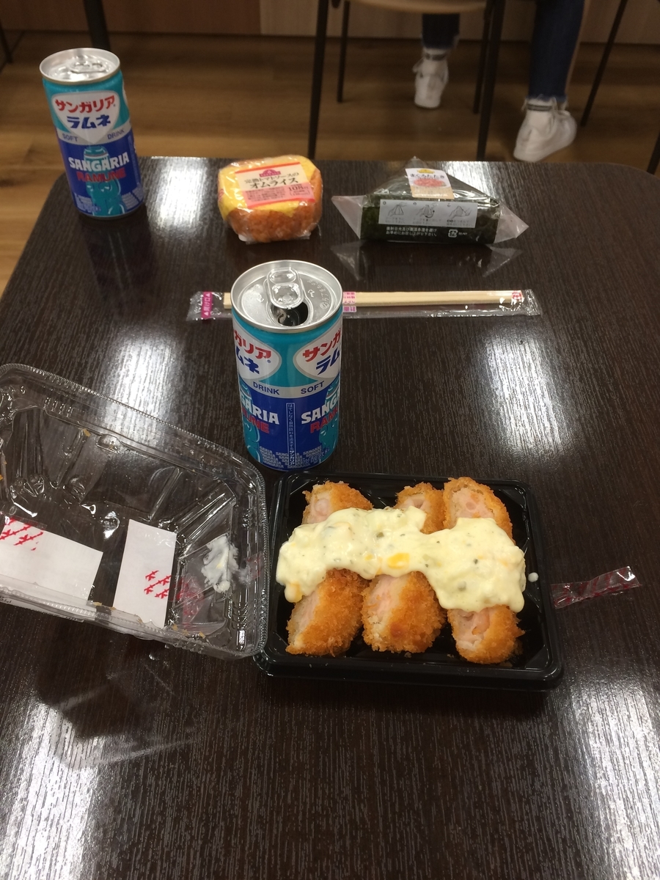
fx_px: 737
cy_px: 440
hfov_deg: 48.2
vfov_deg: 61.7
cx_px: 330
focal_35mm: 29
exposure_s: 1/30
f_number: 2.2
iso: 50
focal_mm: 4.15
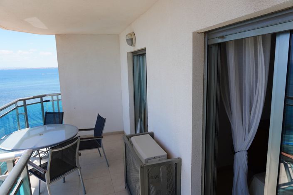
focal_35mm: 24
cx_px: 146
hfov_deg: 73.7
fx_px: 195
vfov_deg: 53.1
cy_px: 98
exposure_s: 1/320
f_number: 5
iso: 100
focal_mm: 16
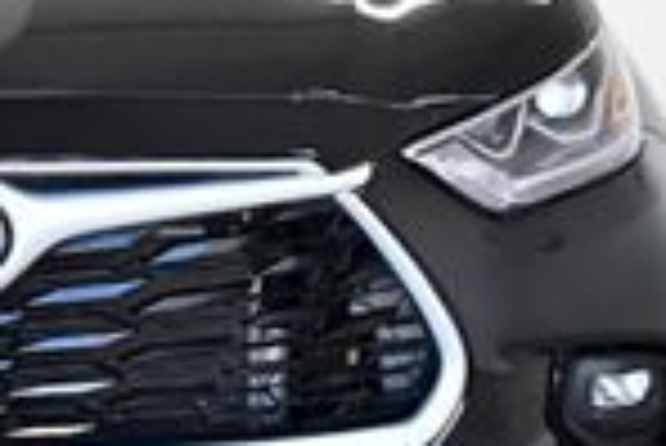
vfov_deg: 10.5
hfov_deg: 15.3
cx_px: -76
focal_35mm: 130
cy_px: 101
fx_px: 2407
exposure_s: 1/1000
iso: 2500
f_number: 3.5
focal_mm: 20
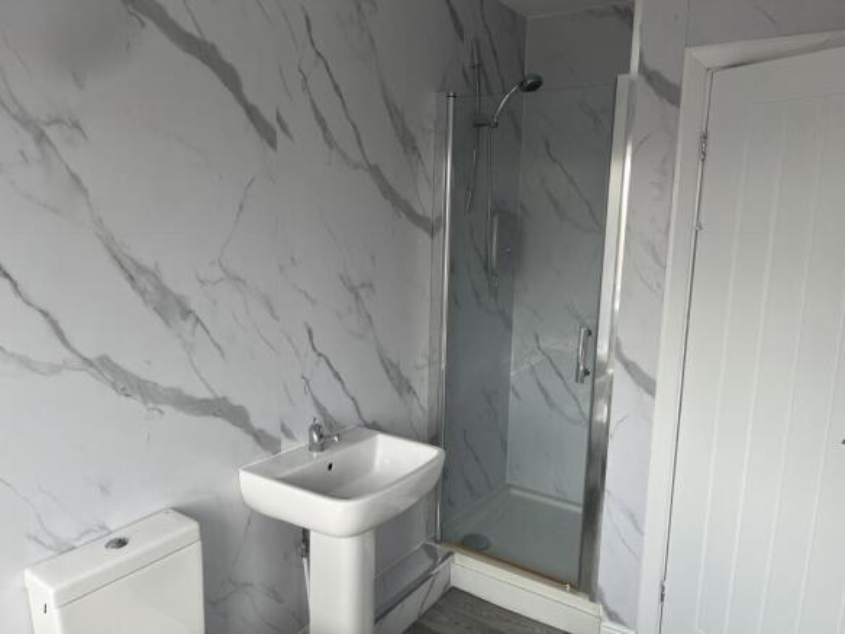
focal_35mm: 26
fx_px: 635
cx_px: 422
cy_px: 317
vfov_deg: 53.0
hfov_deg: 67.3
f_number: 1.6
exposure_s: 1/142
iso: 32
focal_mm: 5.1
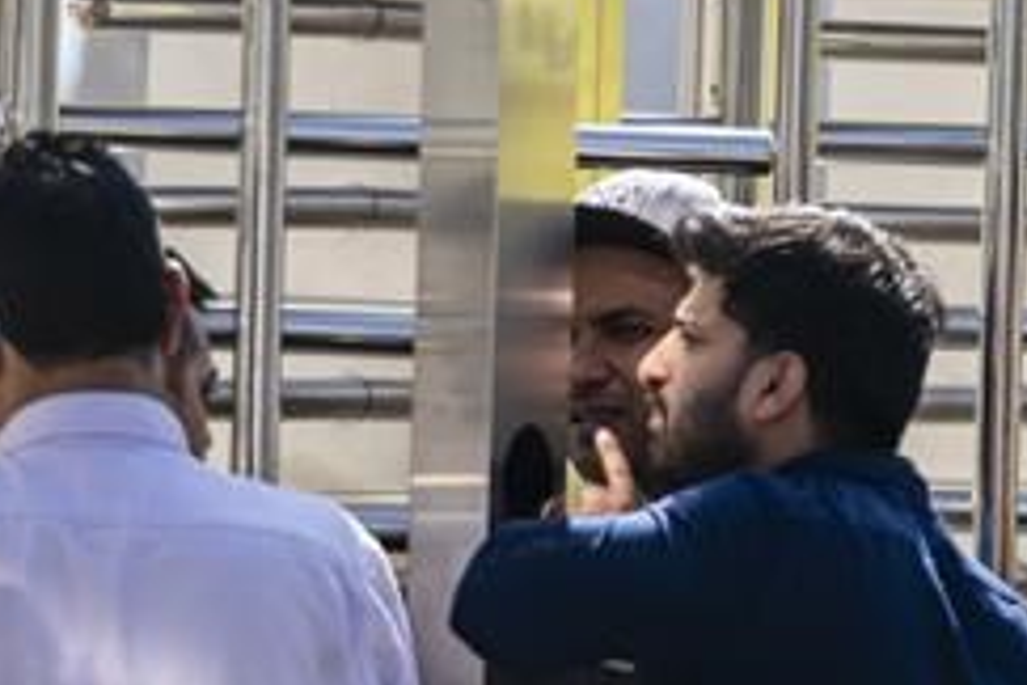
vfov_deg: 1.7
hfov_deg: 2.6
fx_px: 22906
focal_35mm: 803
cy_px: 526
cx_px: 723
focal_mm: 200
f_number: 3.2
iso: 50
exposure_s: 1/320
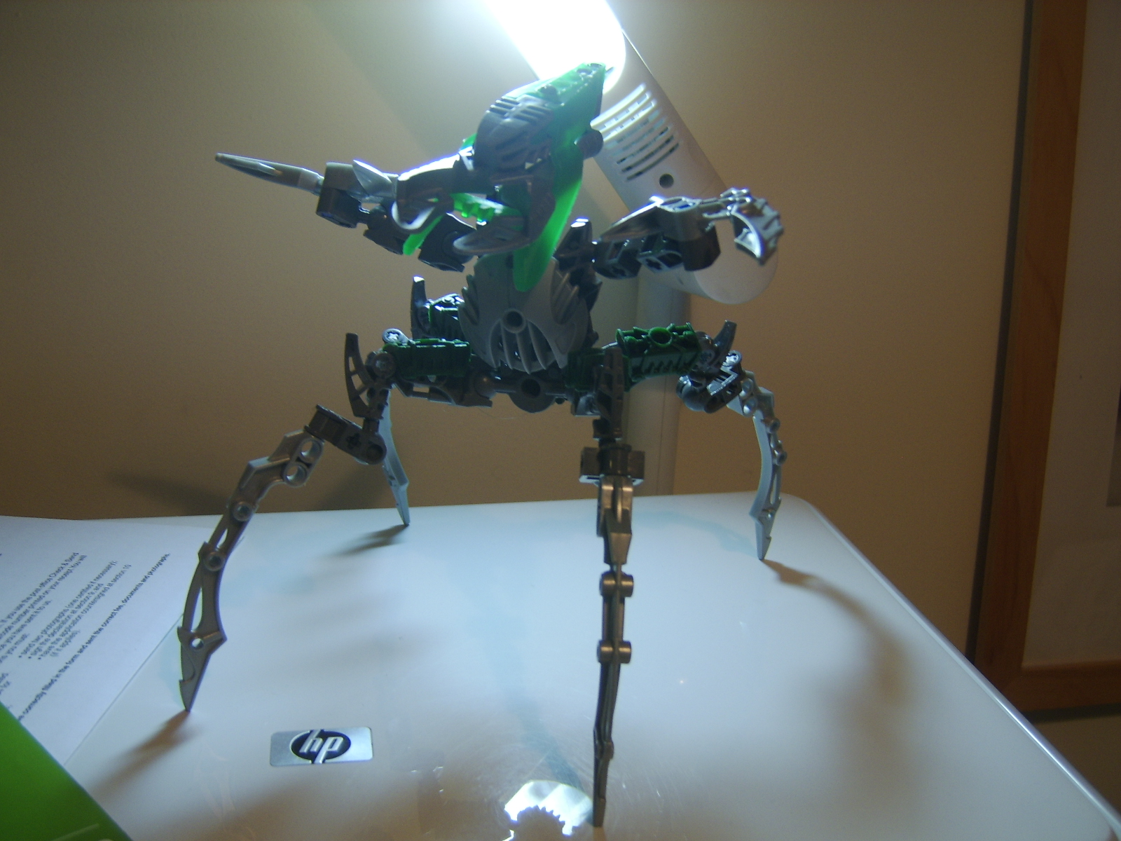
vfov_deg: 45.4
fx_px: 1004
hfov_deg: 58.4
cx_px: 560
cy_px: 420
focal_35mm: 31
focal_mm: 8.13
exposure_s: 1/24
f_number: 2.7
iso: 71
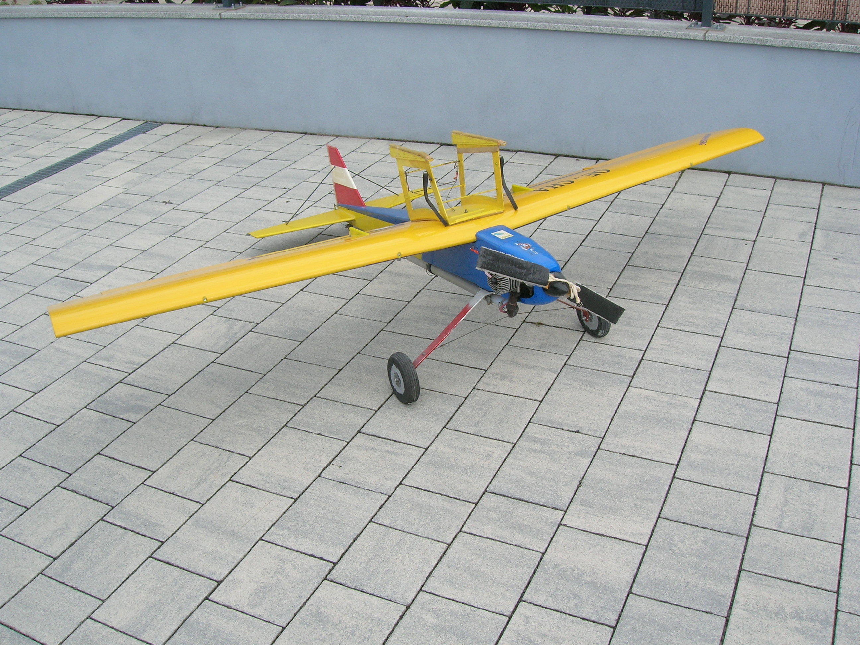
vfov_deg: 41.8
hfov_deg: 54.0
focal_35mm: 34
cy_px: 322
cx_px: 430
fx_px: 845
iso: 50
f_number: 4.9
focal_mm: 5.7
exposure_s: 1/226
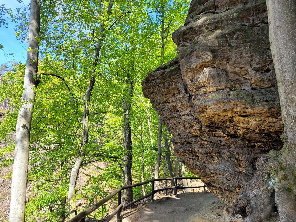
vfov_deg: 53.1
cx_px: 148
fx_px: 222
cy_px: 111
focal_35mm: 26
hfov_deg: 67.3
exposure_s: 1/501
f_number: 1.8
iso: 40
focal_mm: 5.4
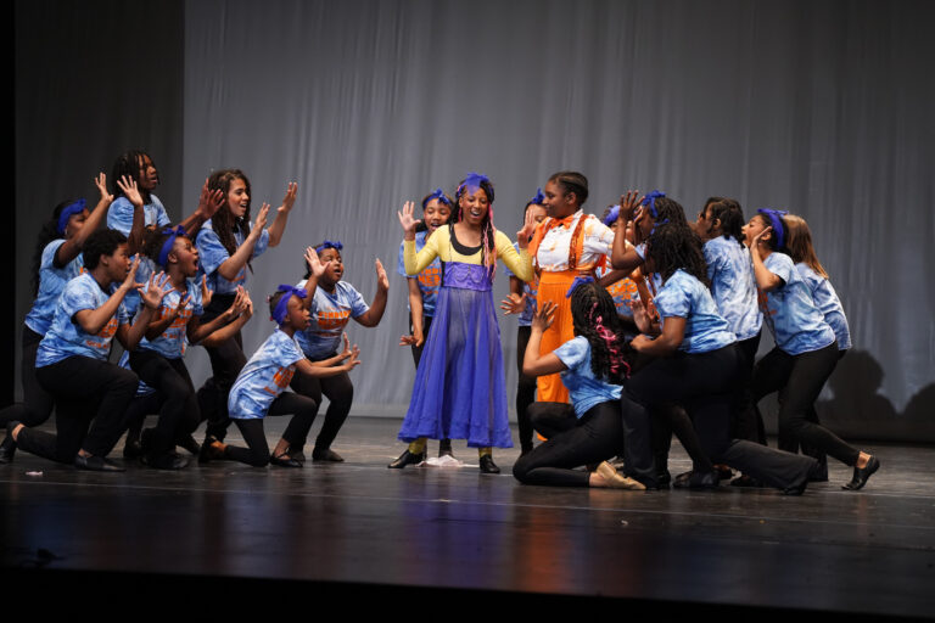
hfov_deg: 14.8
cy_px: 312
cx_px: 468
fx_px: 3610
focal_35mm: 139
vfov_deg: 9.9
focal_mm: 139
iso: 3200
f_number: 4
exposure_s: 1/250
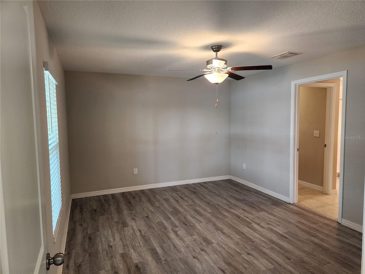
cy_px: 137
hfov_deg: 73.9
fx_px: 243
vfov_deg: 58.9
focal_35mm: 23
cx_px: 182
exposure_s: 1/120
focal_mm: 5.4
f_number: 1.8
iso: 250
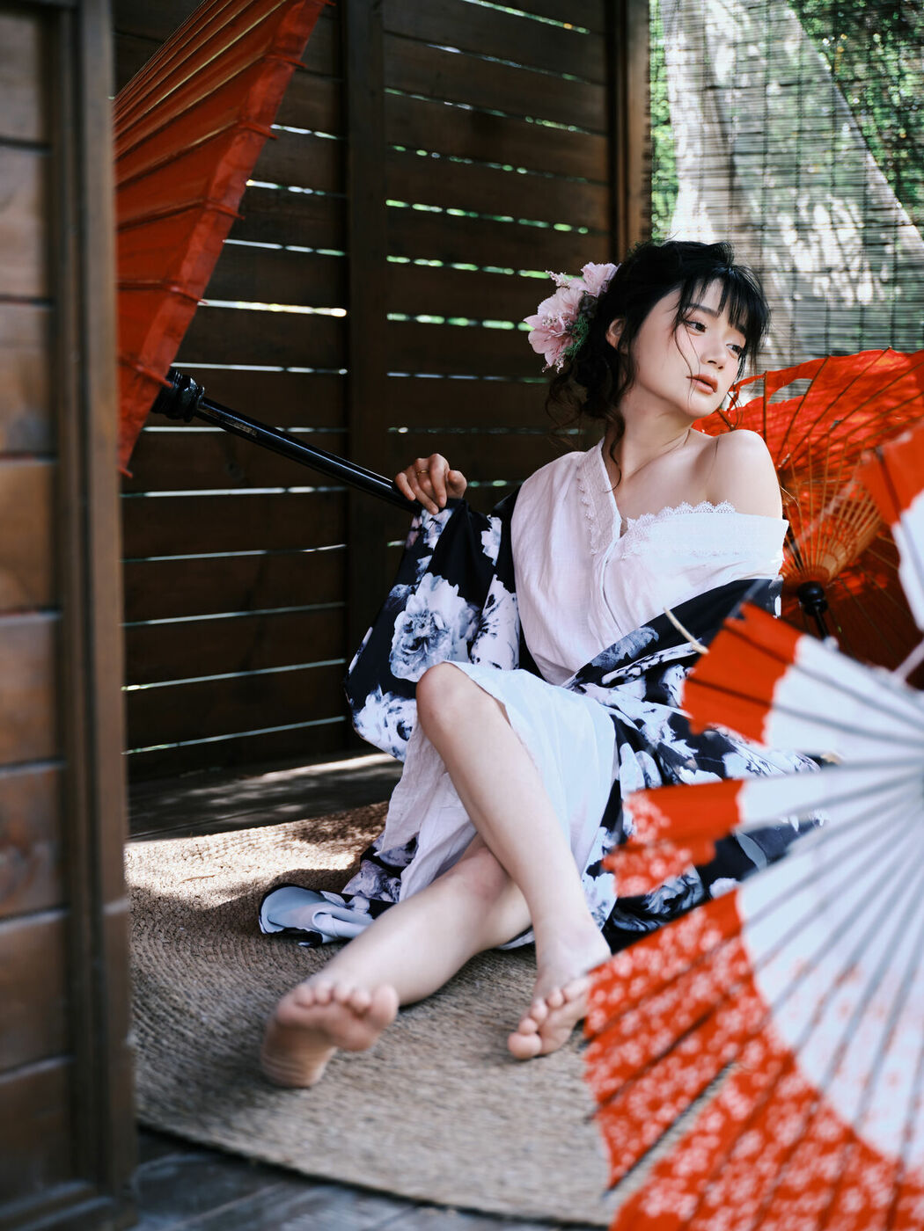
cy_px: 616
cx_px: 462
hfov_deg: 25.2
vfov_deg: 33.2
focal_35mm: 58
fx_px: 2064
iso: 250
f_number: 4
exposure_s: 1/125
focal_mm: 73.5
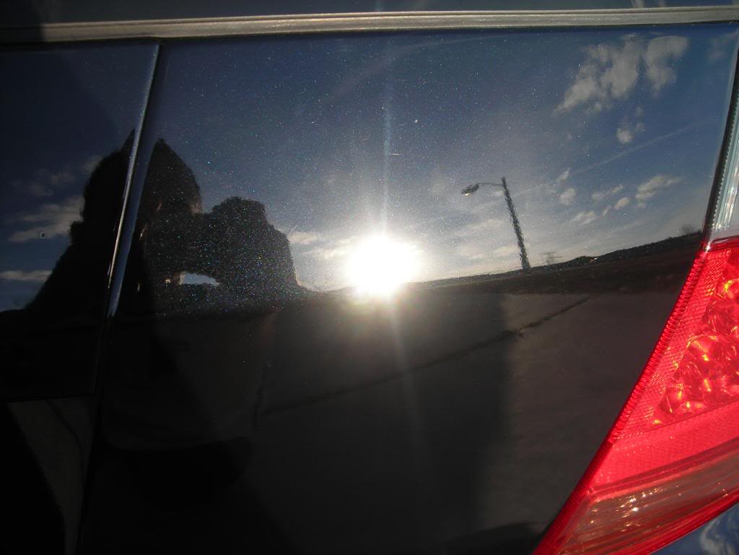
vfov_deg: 37.7
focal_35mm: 38
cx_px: 370
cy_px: 278
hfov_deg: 49.0
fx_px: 811
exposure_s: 1/209
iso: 50
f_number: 3.2
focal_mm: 6.3
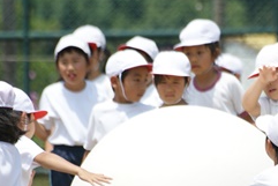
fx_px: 8592
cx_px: 226
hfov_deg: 1.9
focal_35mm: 1112
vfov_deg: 1.2
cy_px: 142
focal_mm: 280
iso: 100
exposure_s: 1/500
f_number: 5.6
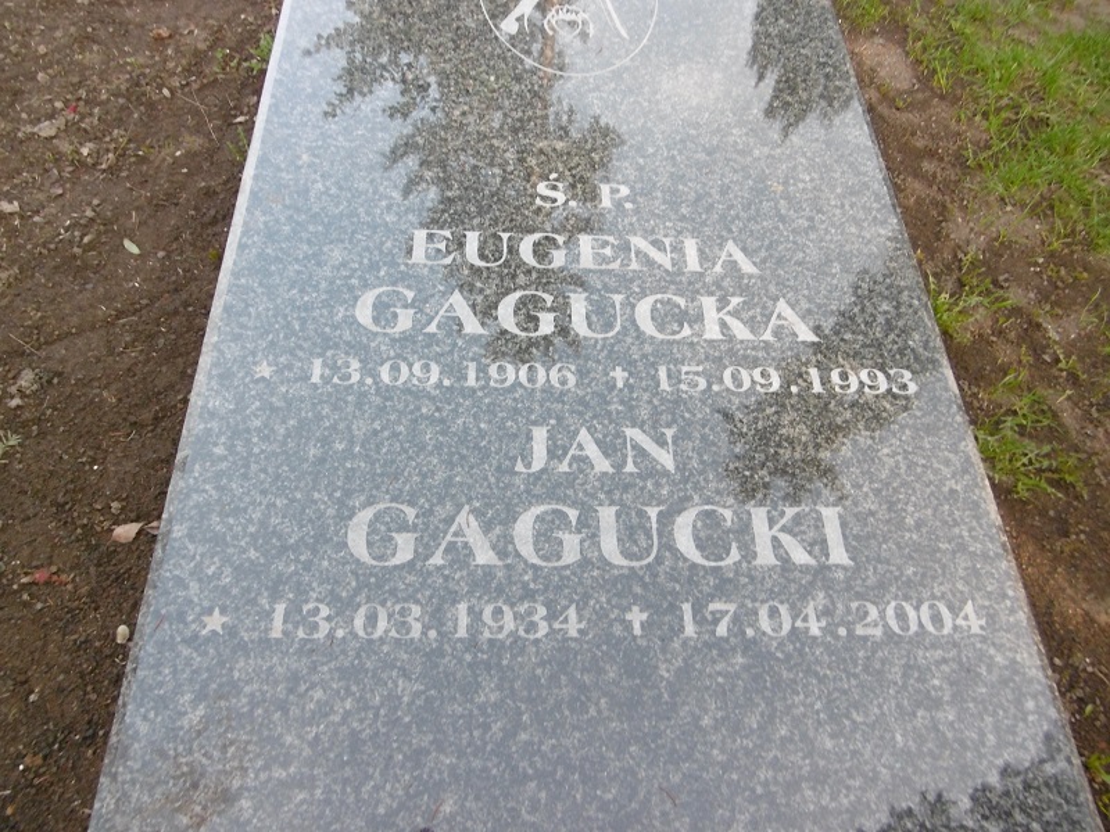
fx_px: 770
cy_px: 416
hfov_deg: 71.6
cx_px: 555
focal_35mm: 24
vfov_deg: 56.8
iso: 160
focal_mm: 4.3
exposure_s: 1/100
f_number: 3.1
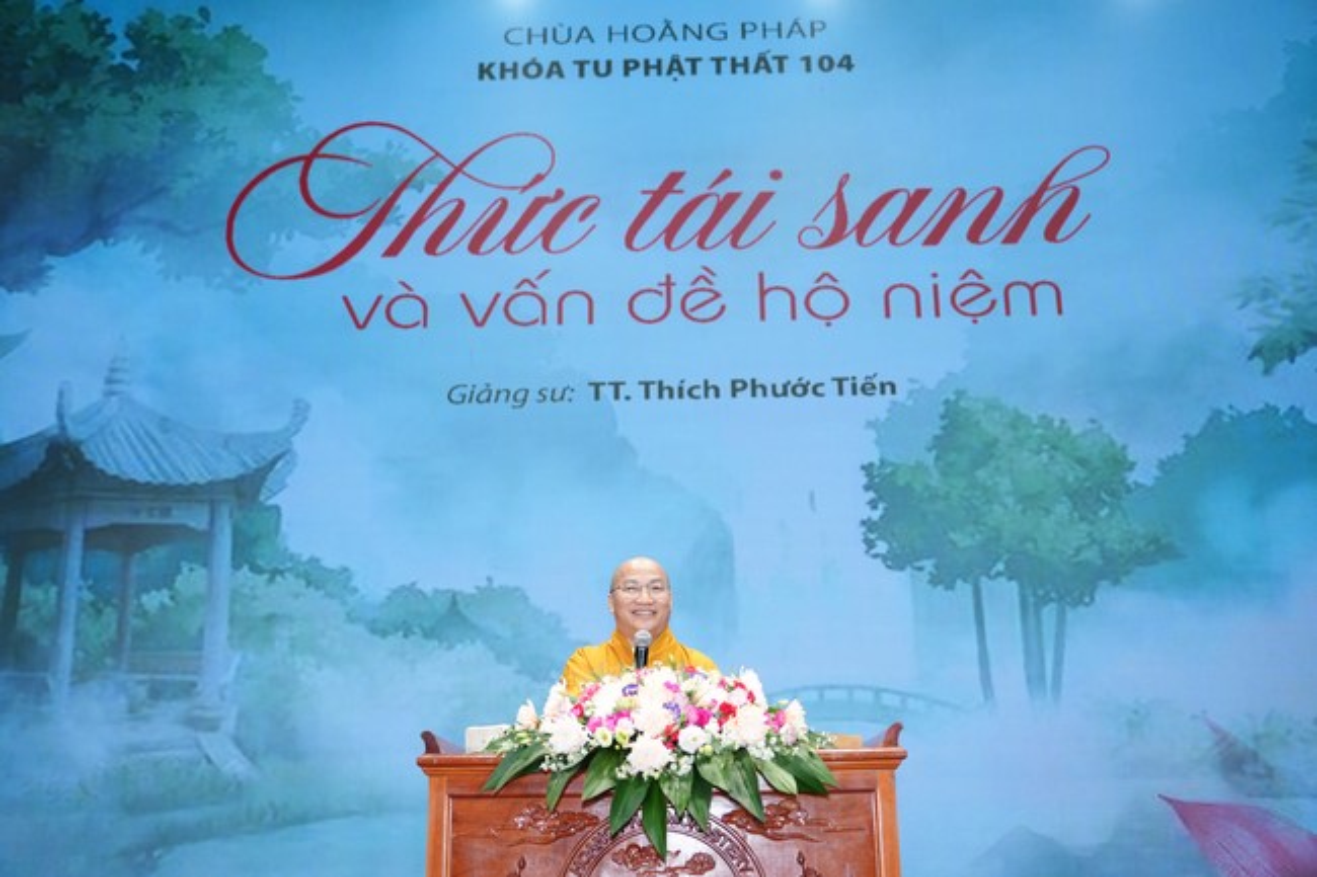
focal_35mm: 39
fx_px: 1426
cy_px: 438
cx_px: 658
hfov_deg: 49.6
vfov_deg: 34.2
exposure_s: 1/200
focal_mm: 39
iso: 1600
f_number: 2.5
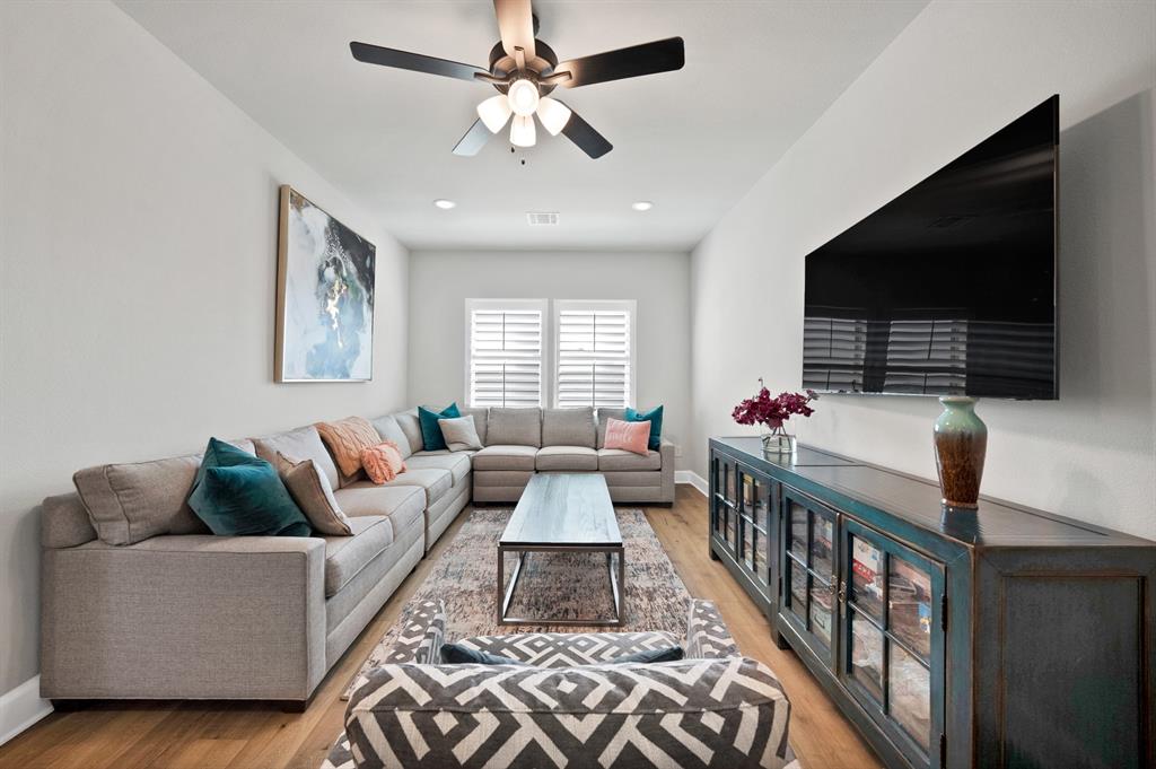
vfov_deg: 89.9
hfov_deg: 112.7
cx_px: 578
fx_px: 385
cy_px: 384
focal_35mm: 12
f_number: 9
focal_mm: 12
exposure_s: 1/10
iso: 640
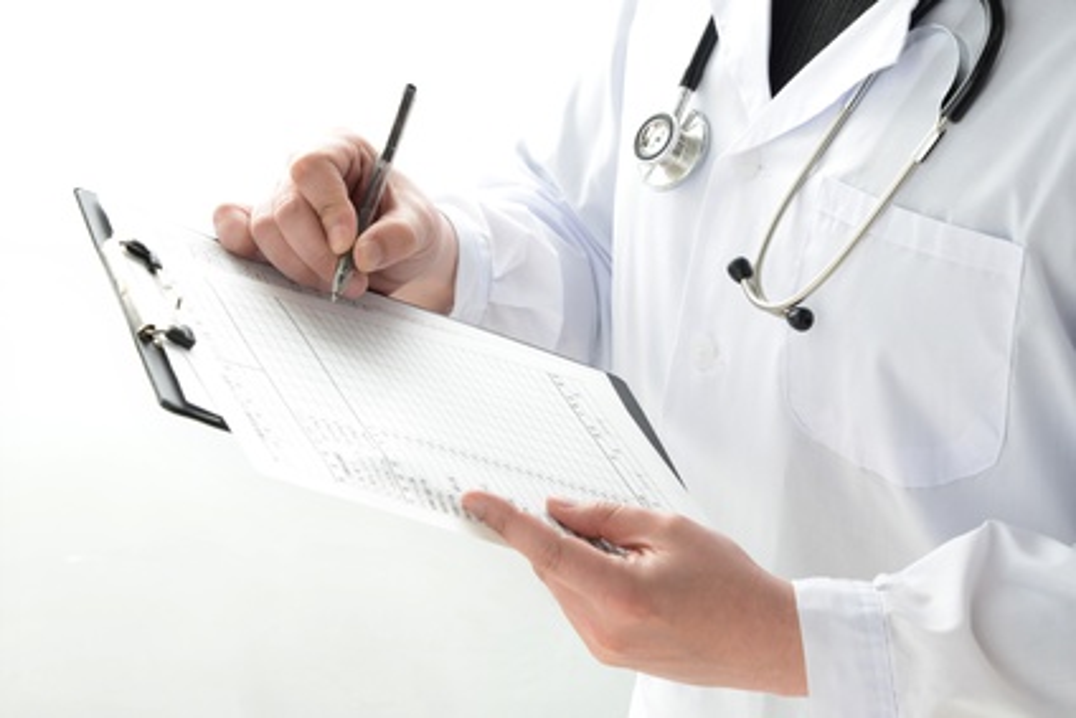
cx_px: 538
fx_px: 4784
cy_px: 359
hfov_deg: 12.8
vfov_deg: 8.6
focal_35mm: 160
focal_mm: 160
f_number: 11
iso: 500
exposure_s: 1/20
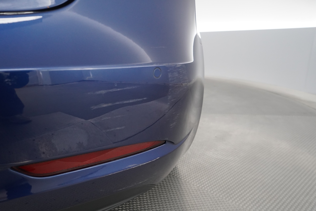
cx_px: 158
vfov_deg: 45.0
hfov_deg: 63.7
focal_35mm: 29
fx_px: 255
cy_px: 106
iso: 4000
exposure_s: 1/60
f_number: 6.3
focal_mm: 29
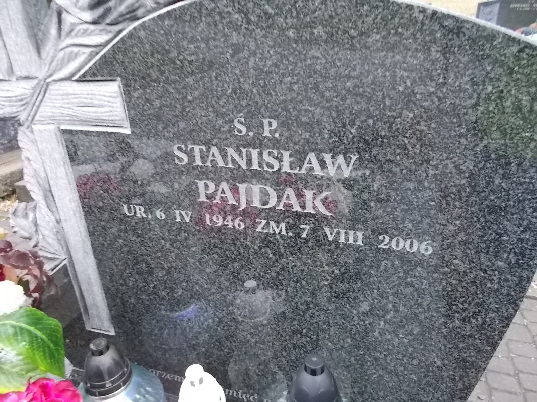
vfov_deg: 53.1
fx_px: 403
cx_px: 268
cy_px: 201
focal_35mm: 26
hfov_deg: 67.3
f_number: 3.2
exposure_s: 1/25
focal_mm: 4.6
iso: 400
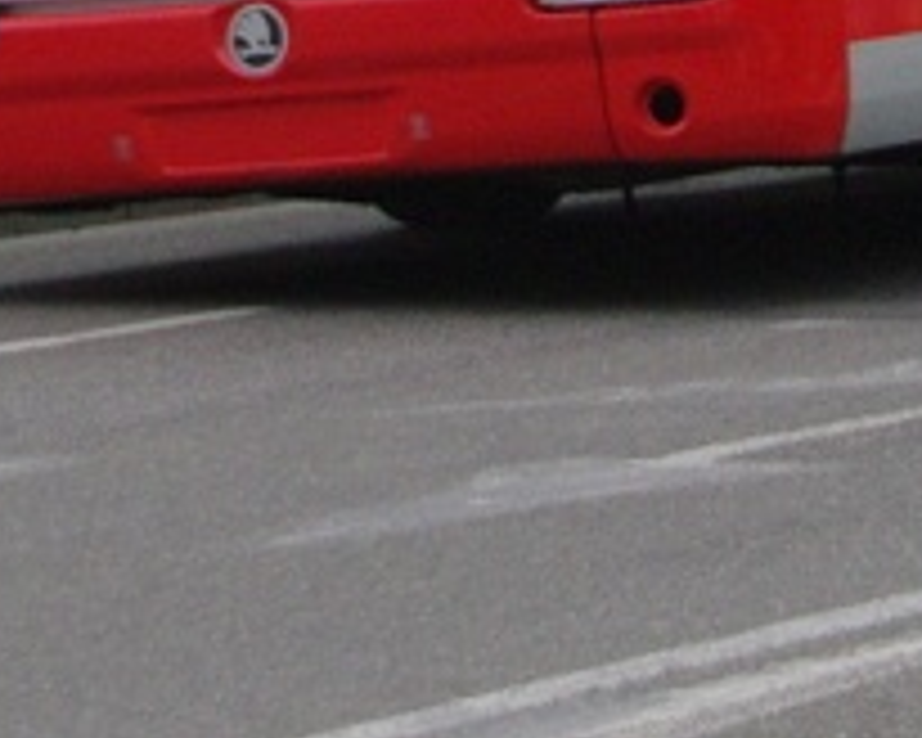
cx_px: 900
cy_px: -835
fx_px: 10069
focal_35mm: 369
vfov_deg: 4.1
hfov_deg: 5.2
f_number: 7.1
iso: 400
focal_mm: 45
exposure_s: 1/250
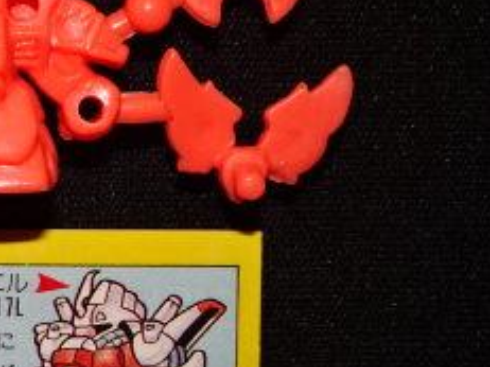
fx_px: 1570
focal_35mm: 111
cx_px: -62
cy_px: 229
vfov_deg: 13.3
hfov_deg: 17.1
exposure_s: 1/40
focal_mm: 6.8
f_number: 4
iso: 80
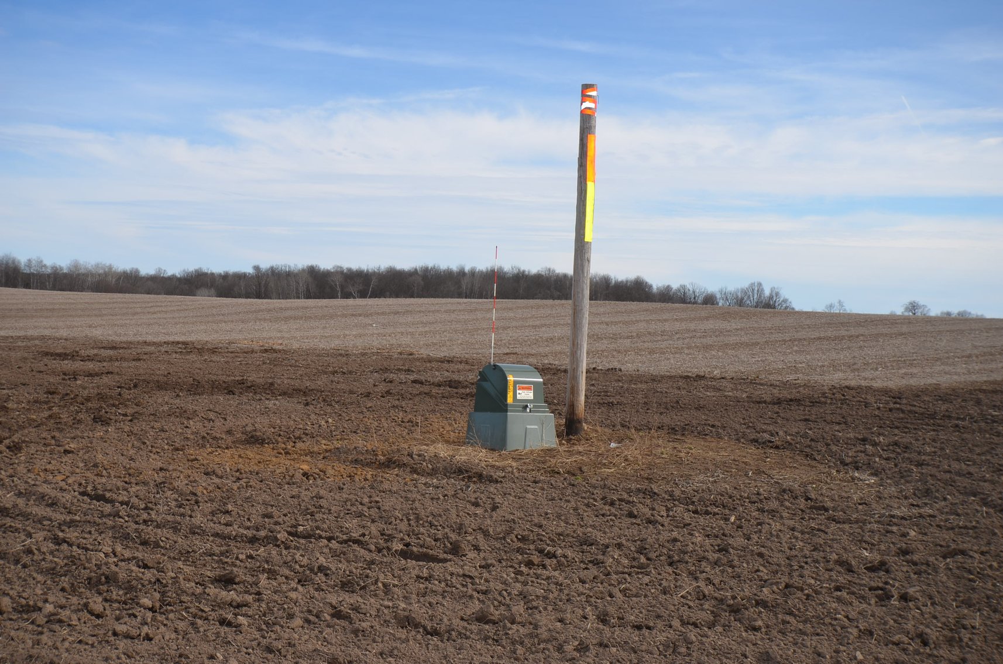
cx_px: 502
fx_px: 1001
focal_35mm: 36
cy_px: 332
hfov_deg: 53.2
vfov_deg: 36.7
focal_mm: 24
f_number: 9
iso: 100
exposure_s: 1/200
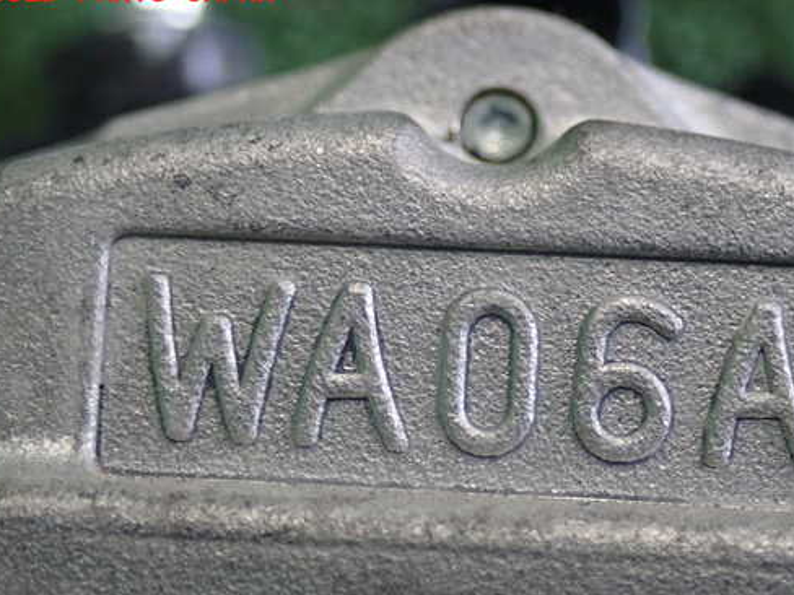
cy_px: 337
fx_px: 1720
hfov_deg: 26.0
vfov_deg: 19.6
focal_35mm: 75
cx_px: 467
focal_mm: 11.01
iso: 800
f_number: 3.6
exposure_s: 1/60
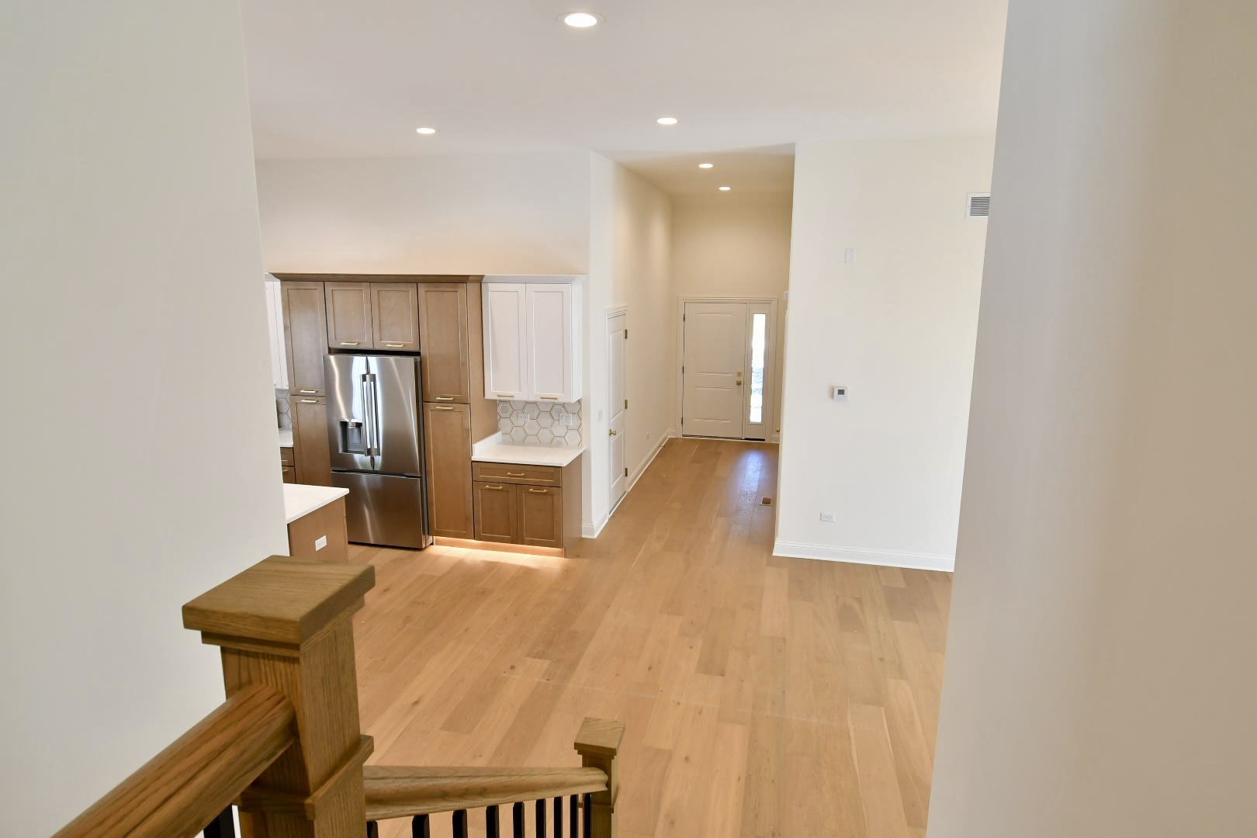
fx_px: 698
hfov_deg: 84.0
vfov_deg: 61.9
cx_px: 628
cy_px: 419
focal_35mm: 20
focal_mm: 10
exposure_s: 1/40
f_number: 6.3
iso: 640
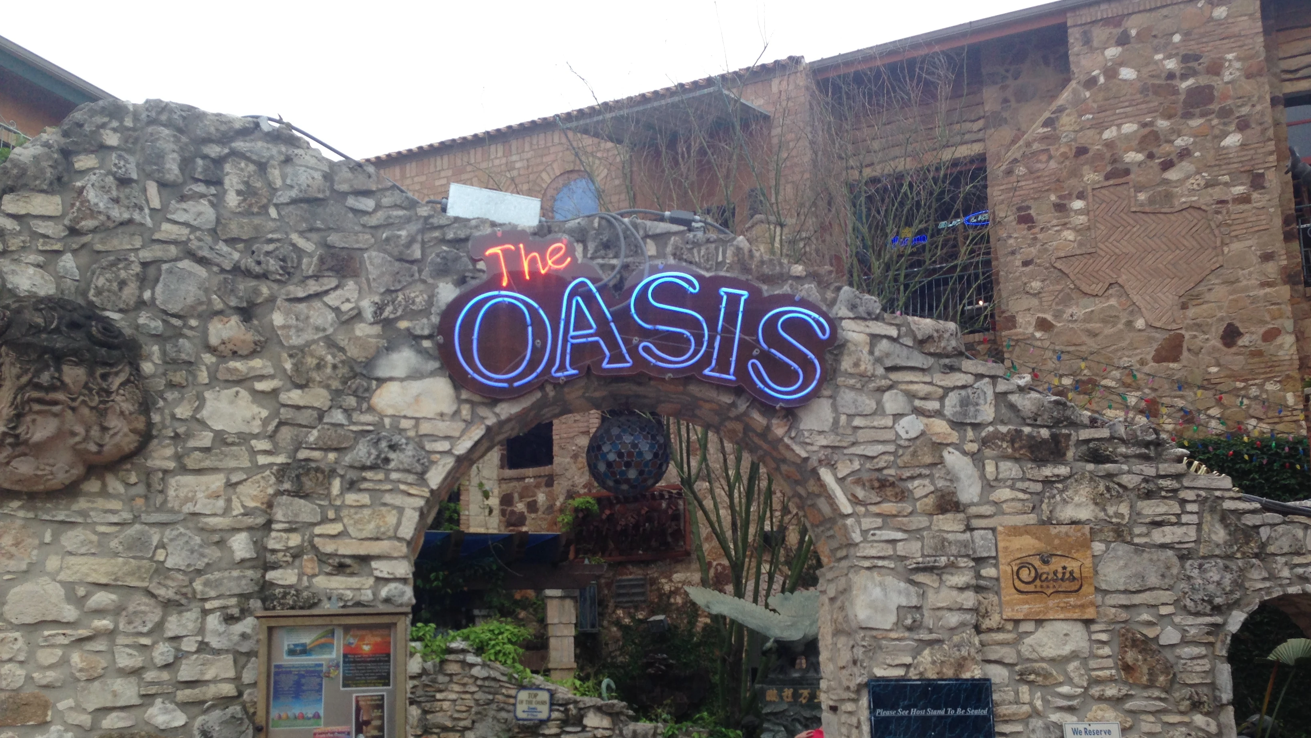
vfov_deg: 32.6
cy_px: 489
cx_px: 656
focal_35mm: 36
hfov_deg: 55.3
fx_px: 1251
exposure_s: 1/293
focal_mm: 4.12
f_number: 2.4
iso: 50
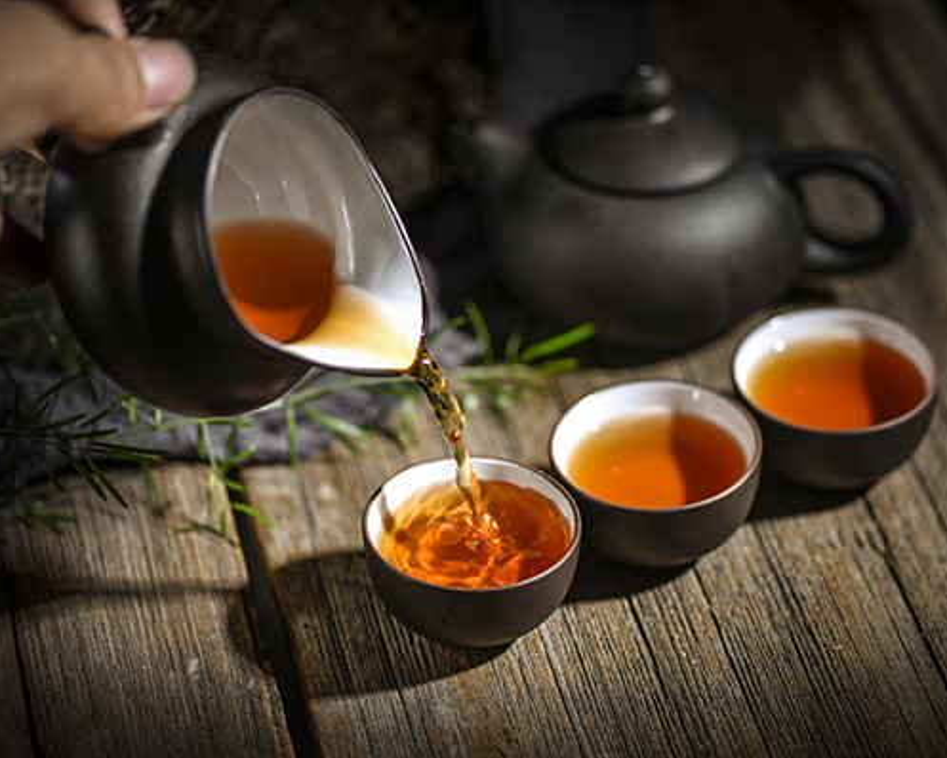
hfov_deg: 16.1
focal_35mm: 119
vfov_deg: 13.0
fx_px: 3337
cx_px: 556
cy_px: 380
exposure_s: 1/160
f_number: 4
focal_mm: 105
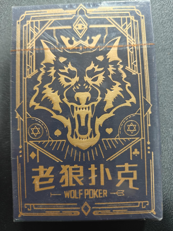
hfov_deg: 56.8
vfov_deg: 71.6
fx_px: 160
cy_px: 116
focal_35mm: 24
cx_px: 86
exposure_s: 1/32
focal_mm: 5.59
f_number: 1.8
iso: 200
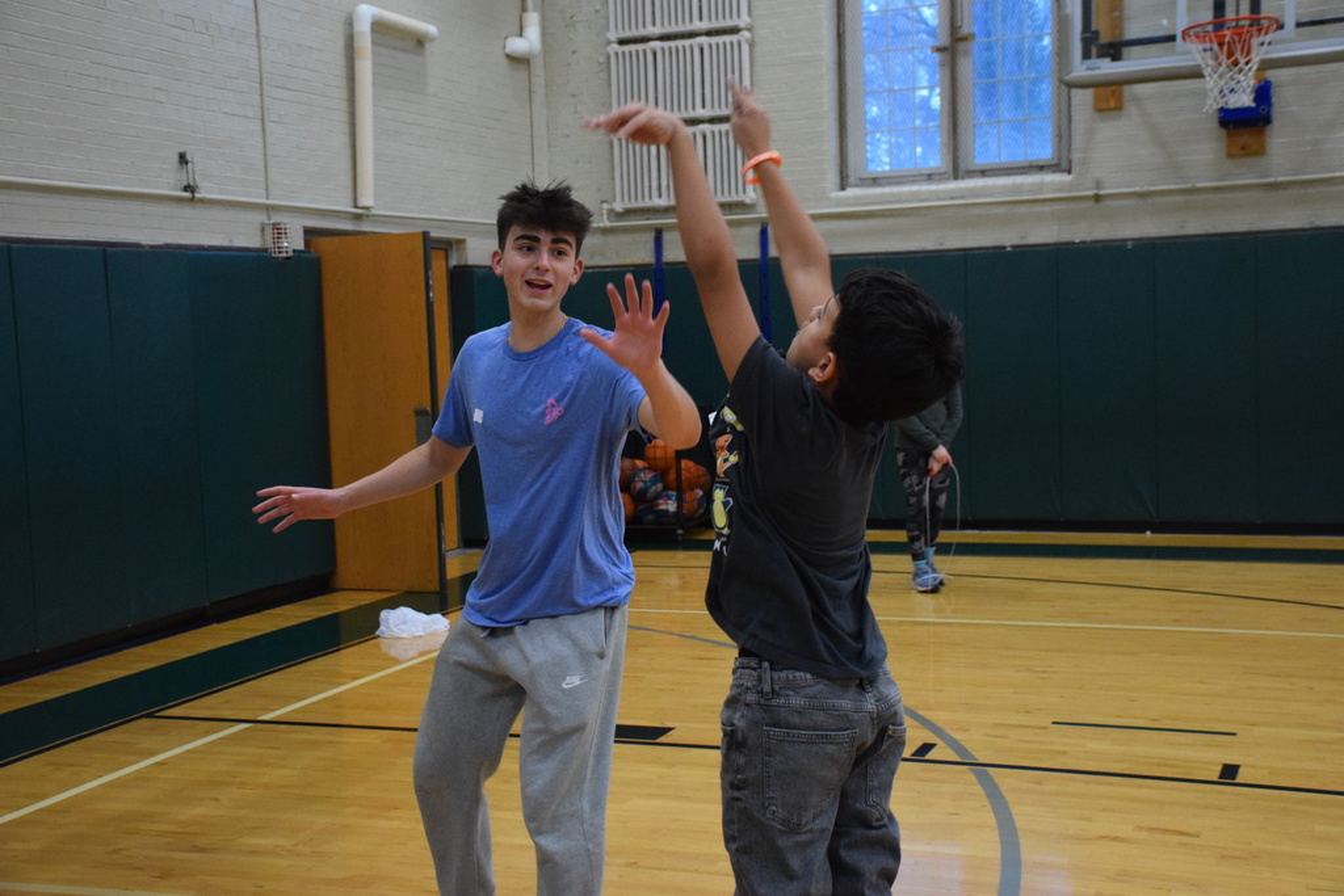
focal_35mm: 48
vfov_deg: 28.1
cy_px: 448
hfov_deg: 41.1
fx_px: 1792
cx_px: 672
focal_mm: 32
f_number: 4
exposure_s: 1/320
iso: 3200
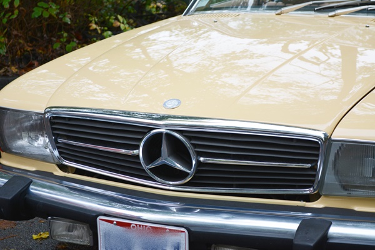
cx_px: 188
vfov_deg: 16.6
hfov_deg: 24.6
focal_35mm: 82
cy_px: 125
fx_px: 859
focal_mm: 55
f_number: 5.6
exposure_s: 1/125
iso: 360
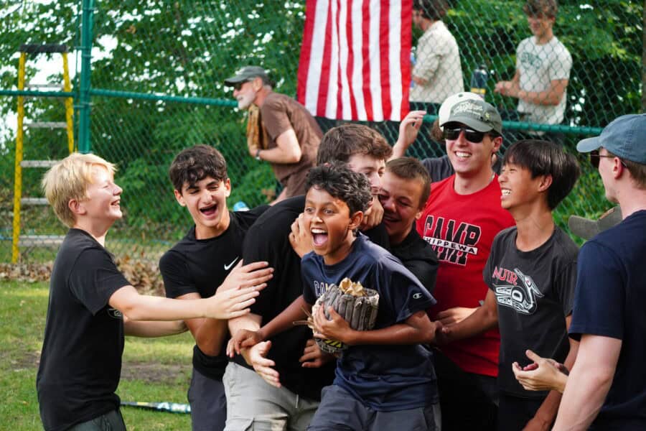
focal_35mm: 105
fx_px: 1884
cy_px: 216
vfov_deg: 13.0
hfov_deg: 19.5
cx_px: 323
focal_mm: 70
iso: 1250
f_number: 4.5
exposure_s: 1/800
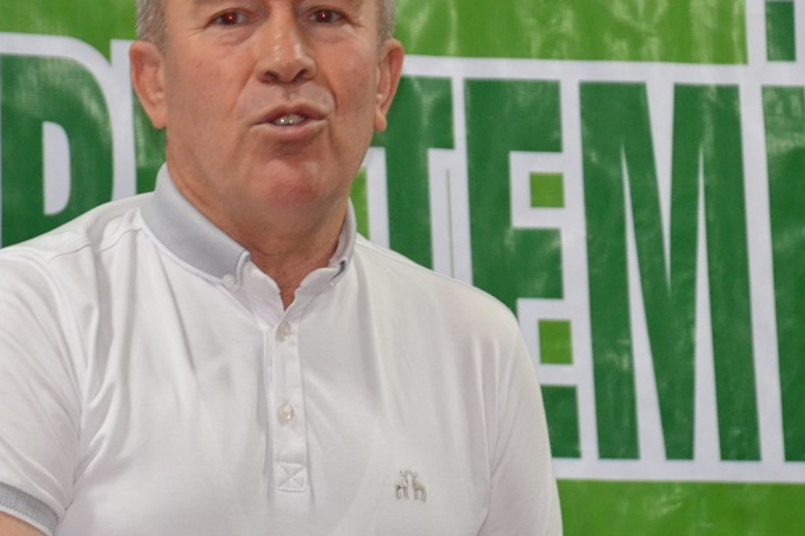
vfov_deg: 5.3
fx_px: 5810
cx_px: 259
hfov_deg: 7.9
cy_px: 241
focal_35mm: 260
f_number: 5.6
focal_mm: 105
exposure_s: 1/60
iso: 2500
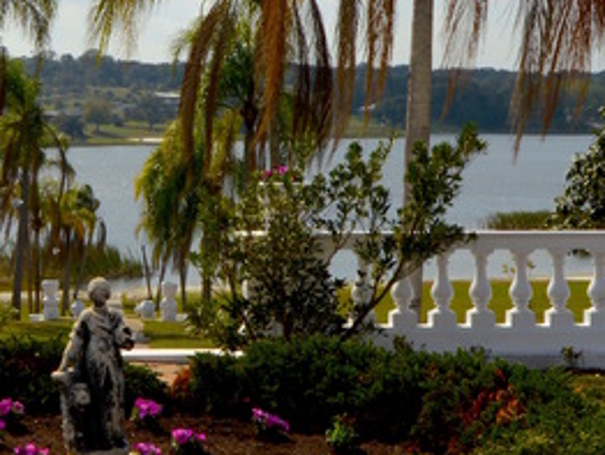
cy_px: 181
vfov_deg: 15.0
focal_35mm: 99
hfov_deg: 19.5
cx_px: 74
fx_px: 1732
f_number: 11
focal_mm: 18
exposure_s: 1/200
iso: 100
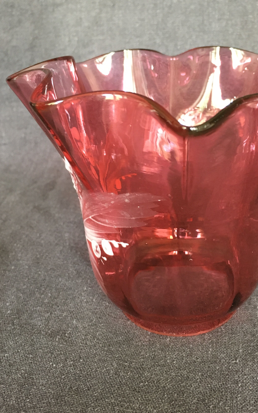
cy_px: 162
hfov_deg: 33.2
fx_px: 427
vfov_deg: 51.2
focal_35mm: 38
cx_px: 176
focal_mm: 4.15
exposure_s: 1/17
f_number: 2.2
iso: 400
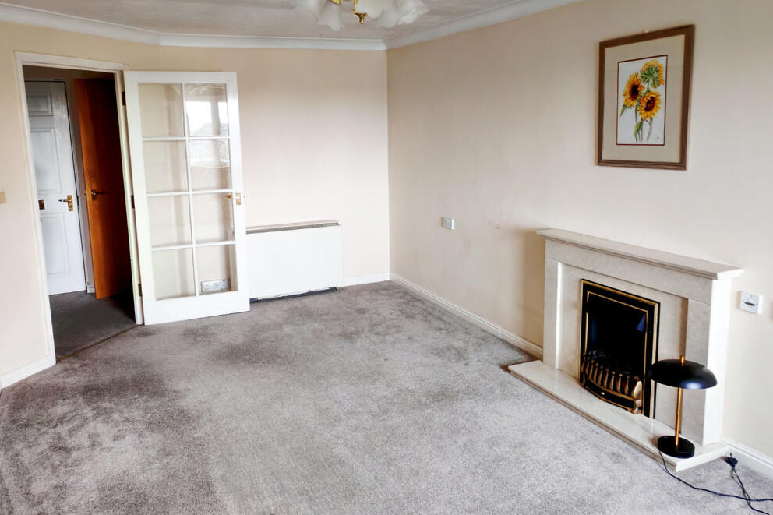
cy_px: 223
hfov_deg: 63.7
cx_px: 381
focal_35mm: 29
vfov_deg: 44.8
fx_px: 623
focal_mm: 5.5
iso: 640
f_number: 1.9
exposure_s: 1/20
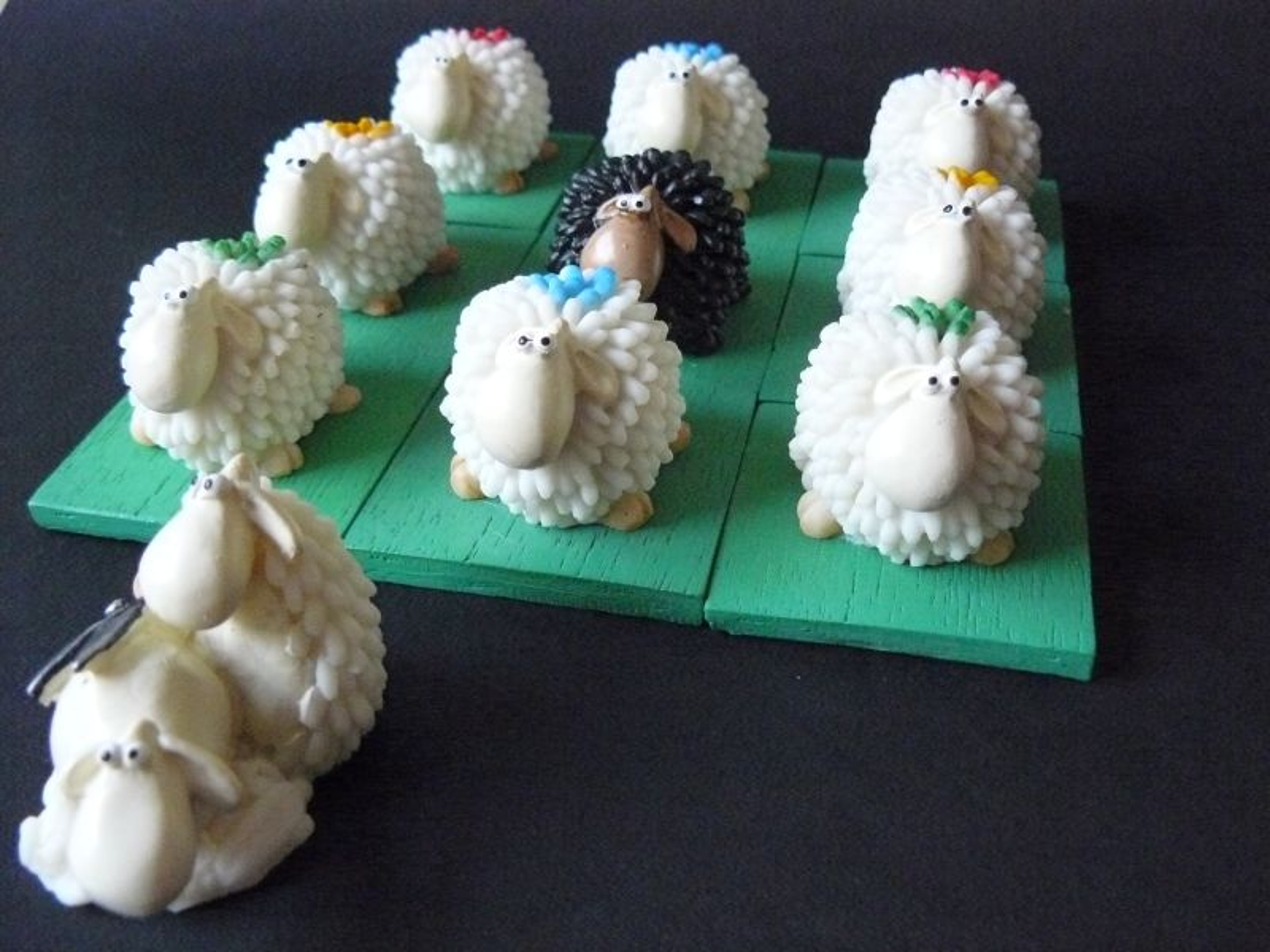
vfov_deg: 39.7
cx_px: 635
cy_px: 476
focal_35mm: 36
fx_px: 1321
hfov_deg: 51.4
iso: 800
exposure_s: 1/100
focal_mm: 6
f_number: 2.8
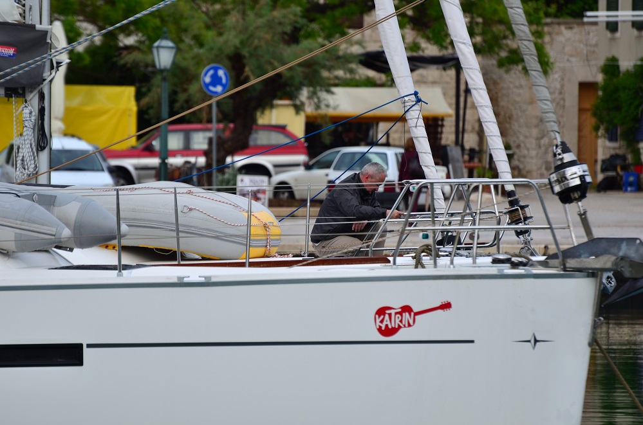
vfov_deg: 3.0
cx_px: 322
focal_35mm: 450
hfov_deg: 4.6
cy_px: 212
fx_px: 8018
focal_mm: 300
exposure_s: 1/320
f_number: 5.6
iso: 100
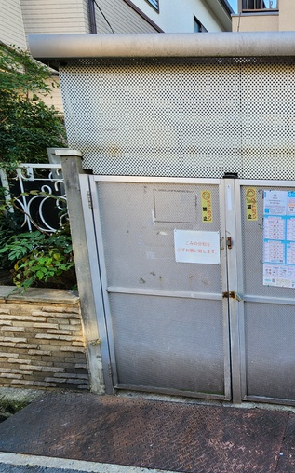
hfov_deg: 48.1
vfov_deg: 88.0
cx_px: 311
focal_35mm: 19
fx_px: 245
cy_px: 236
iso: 64
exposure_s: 1/120
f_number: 2.2
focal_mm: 2.2
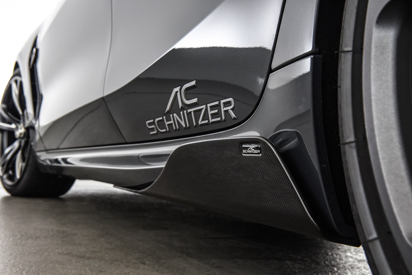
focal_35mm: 48
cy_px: 138
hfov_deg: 41.1
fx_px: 550
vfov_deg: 28.1
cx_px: 206
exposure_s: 1/100
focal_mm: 48
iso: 1600
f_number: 11
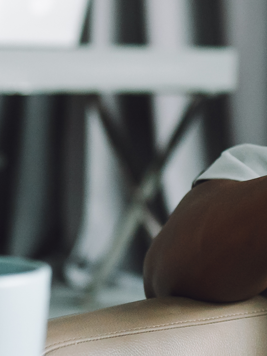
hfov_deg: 9.2
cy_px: 18
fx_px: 1625
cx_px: 396
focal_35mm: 158
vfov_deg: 12.4
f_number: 2.2
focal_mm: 35
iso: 800
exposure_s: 1/200
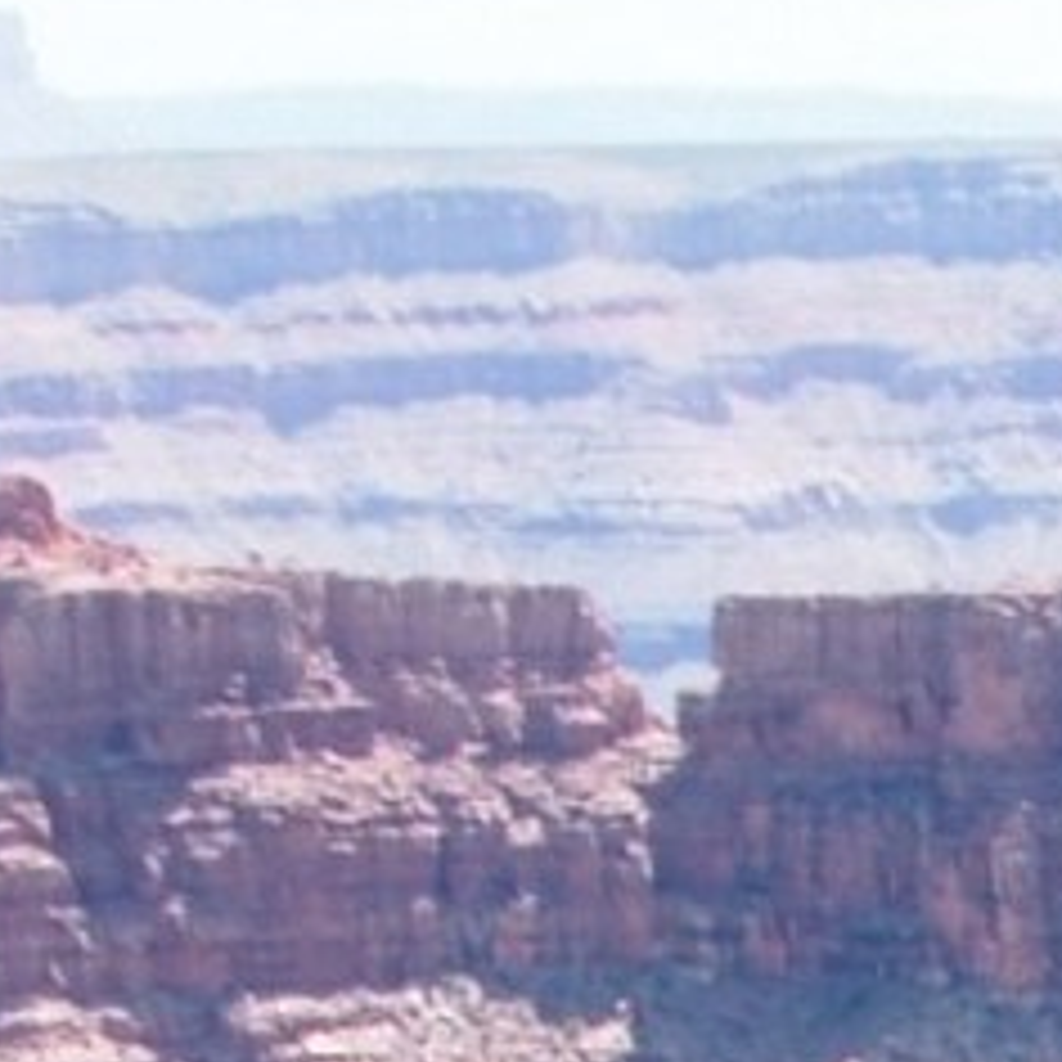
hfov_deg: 6.7
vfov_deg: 6.4
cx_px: 2830
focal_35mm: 243
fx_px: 8434
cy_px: 3539
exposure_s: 1/100
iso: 200
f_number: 5
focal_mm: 18
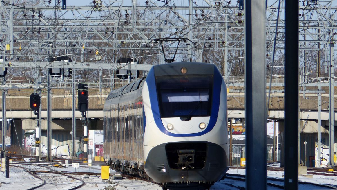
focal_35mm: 653
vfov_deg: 1.9
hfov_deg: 3.3
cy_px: 108
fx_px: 5834
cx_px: 169
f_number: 4
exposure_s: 1/1300
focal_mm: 107.6
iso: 100
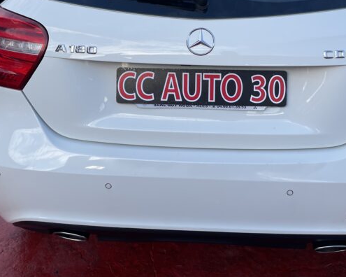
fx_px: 420
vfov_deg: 35.9
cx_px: 215
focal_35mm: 41
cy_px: 79
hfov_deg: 44.4
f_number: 1.6
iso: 32
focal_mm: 4.2
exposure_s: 1/729
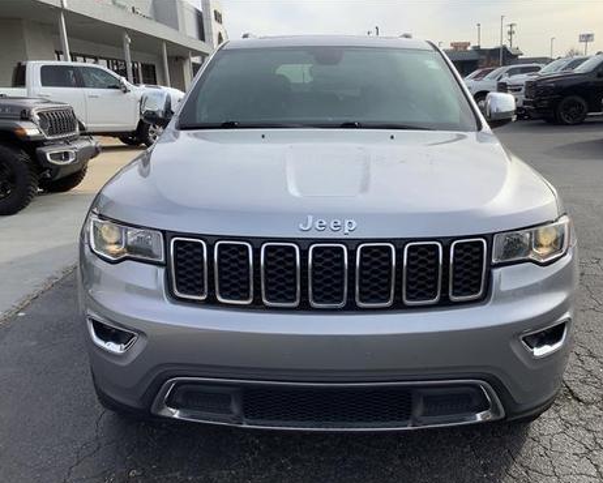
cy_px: 244
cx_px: 318
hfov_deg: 54.2
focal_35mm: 33
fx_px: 589
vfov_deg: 44.6
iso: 25
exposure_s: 1/776
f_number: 2.4
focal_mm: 3.3
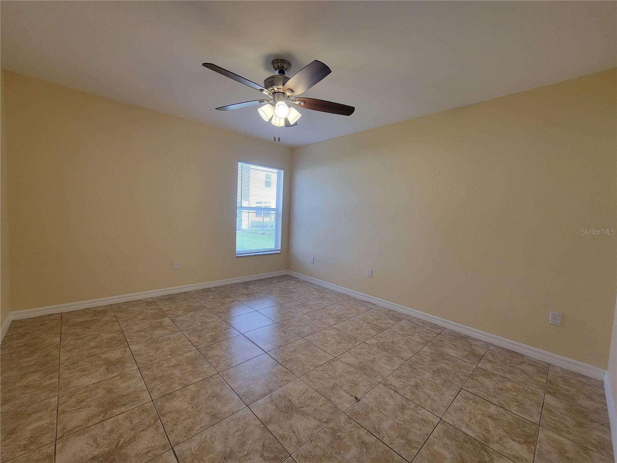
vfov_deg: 89.9
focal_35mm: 13
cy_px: 232
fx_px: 232
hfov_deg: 106.2
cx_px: 308
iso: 80
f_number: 2.2
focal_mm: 2.2
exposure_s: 1/60
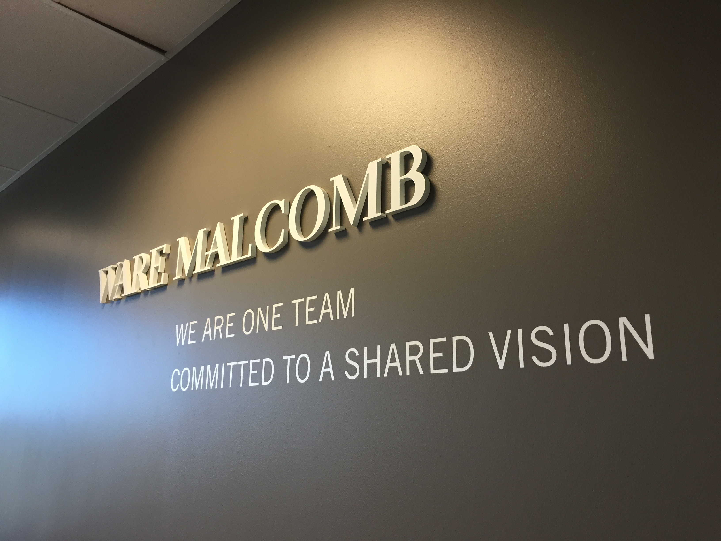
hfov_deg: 61.7
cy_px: 270
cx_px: 360
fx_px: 604
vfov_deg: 48.2
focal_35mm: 29
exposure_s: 1/30
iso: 40
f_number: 2.2
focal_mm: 4.15
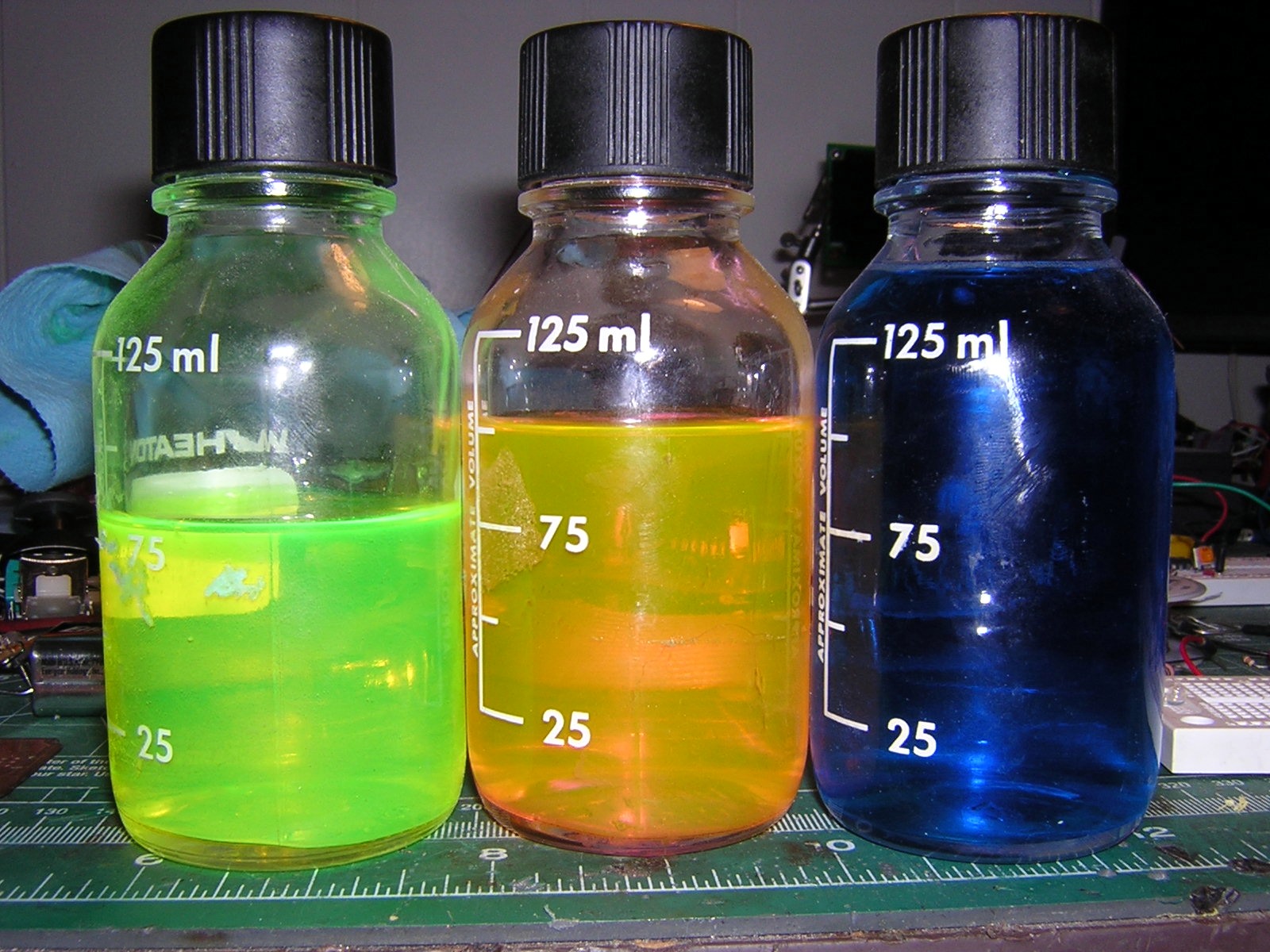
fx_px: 1321
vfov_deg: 39.7
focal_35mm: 36
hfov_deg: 51.4
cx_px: 635
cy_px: 476
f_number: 5.2
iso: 100
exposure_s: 1/60.1
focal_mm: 4.7
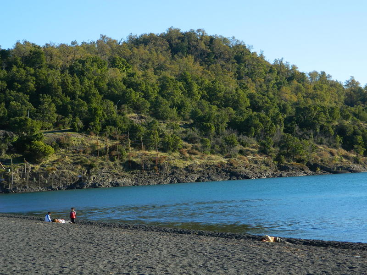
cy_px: 138
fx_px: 891
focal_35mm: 84
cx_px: 184
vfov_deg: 17.6
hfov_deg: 23.3
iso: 80
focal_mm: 15.1
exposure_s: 1/250
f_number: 4.2
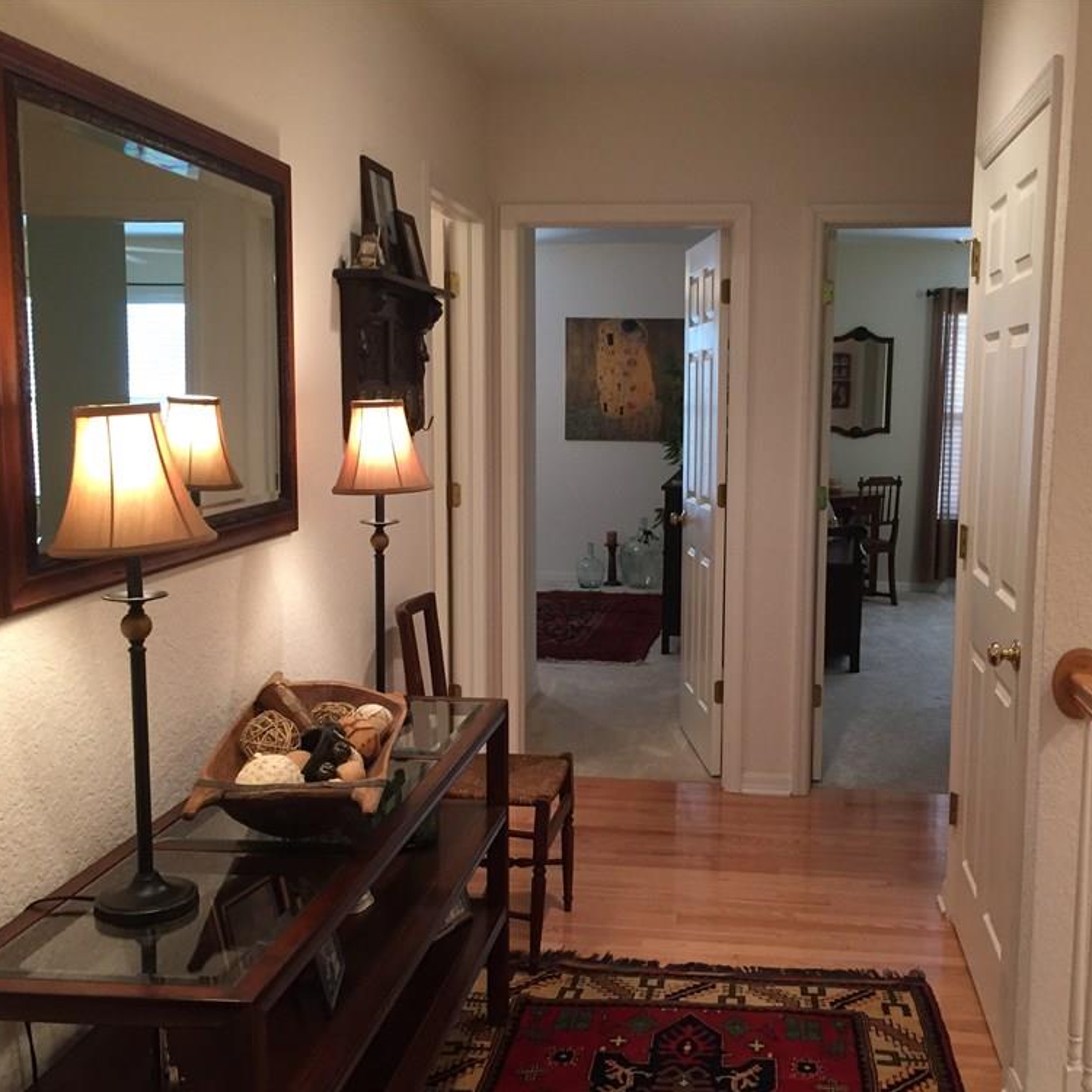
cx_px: 636
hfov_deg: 47.0
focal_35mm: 35
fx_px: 1249
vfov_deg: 47.2
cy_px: 556
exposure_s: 1/30
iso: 125
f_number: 2.2
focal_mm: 4.15
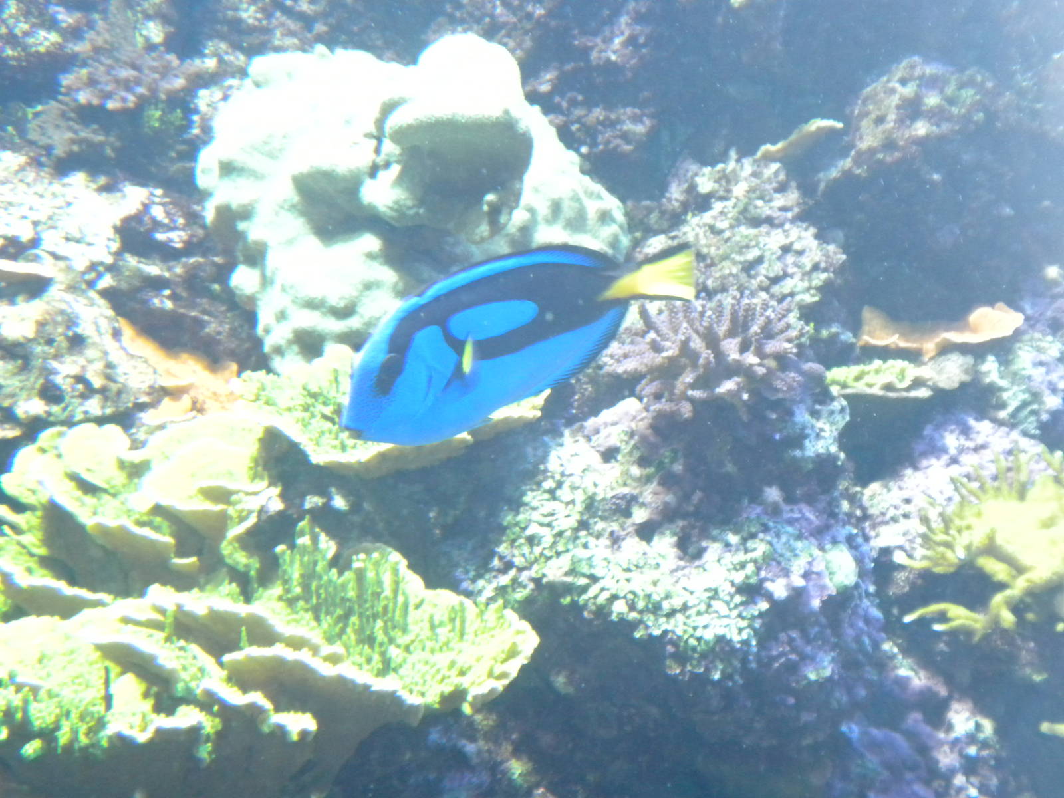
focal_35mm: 52
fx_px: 1598
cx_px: 532
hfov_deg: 36.8
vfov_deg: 28.0
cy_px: 399
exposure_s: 1/38.1
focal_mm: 9.1
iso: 400
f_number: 4.3
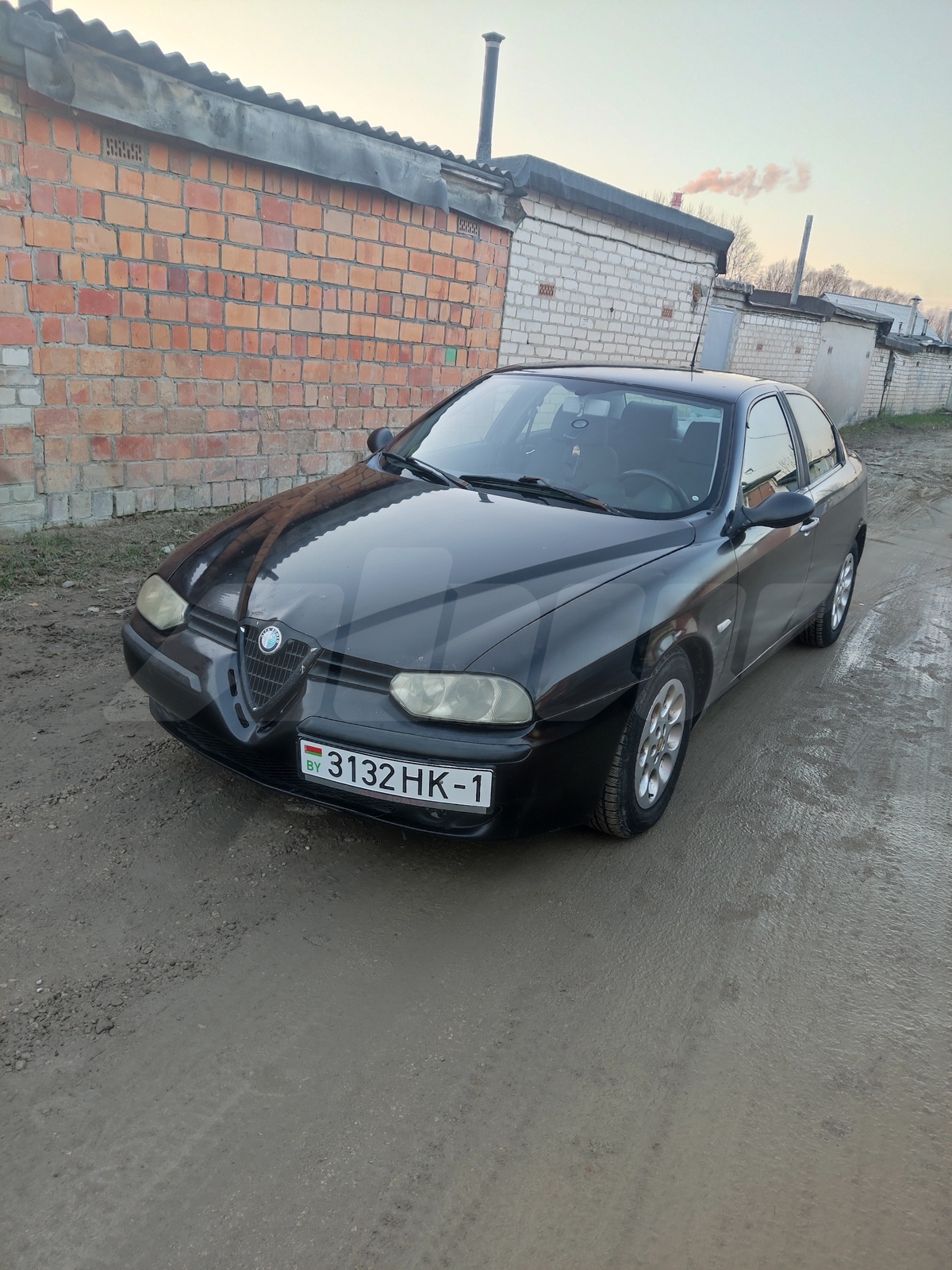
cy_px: 635
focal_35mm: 26
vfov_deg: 67.3
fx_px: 953
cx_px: 476
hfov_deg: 53.1
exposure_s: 1/50
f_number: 1.79
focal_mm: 4.74
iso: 78
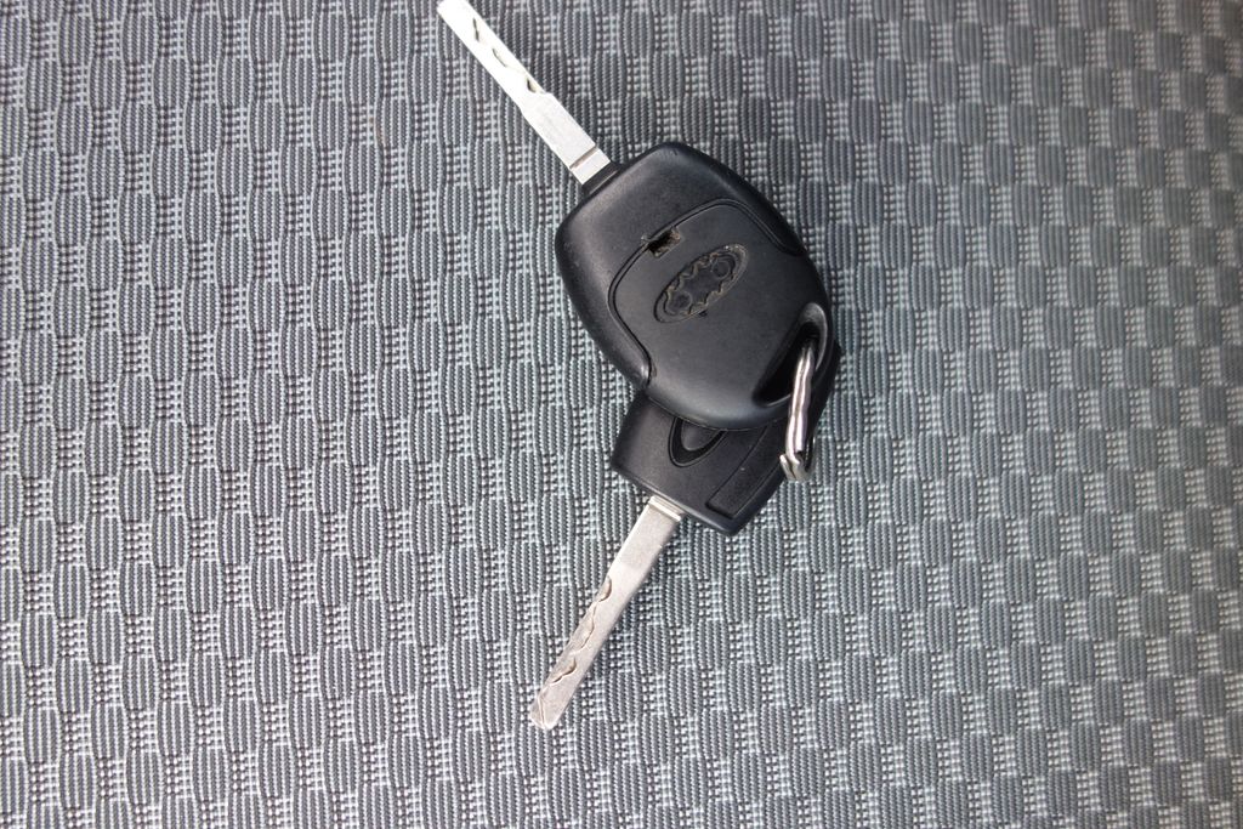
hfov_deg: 65.5
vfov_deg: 46.4
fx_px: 967
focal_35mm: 28
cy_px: 414
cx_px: 622
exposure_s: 1/80
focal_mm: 10.4
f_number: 2
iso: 125
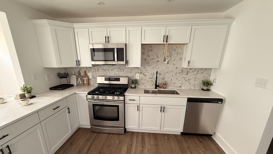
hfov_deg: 99.3
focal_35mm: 16
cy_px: 95
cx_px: 133
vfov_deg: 66.2
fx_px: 116
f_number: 2.2
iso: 320
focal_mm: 2.22
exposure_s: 1/60
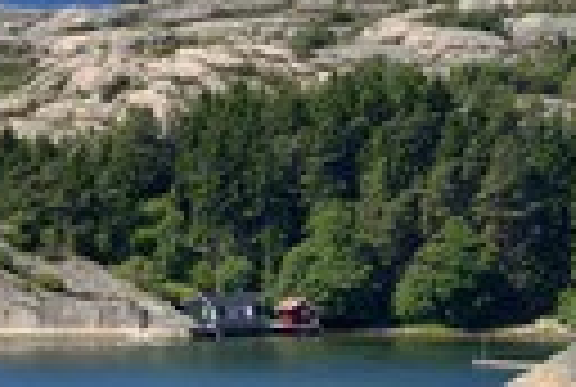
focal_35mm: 540
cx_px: -130
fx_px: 8660
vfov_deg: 2.6
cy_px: 261
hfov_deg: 3.8
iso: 200
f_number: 10
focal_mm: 165
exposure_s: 1/400
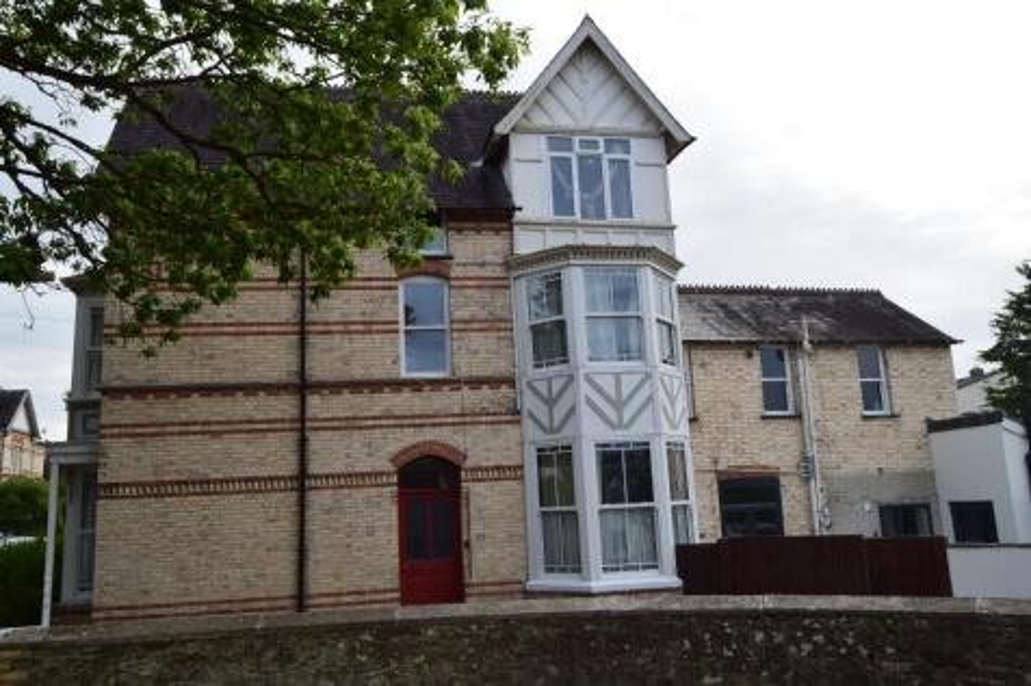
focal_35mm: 27
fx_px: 773
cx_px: 516
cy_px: 343
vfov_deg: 47.9
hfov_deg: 67.4
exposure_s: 1/200
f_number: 10
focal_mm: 18
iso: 400
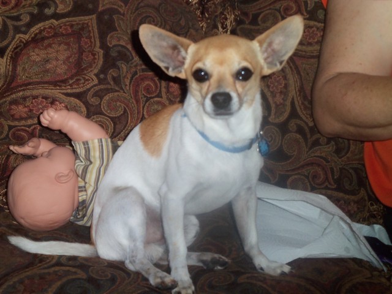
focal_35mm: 78
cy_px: 147
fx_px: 883
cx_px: 196
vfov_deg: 18.9
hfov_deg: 25.0
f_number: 4.2
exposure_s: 1/40
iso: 100
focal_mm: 14.3
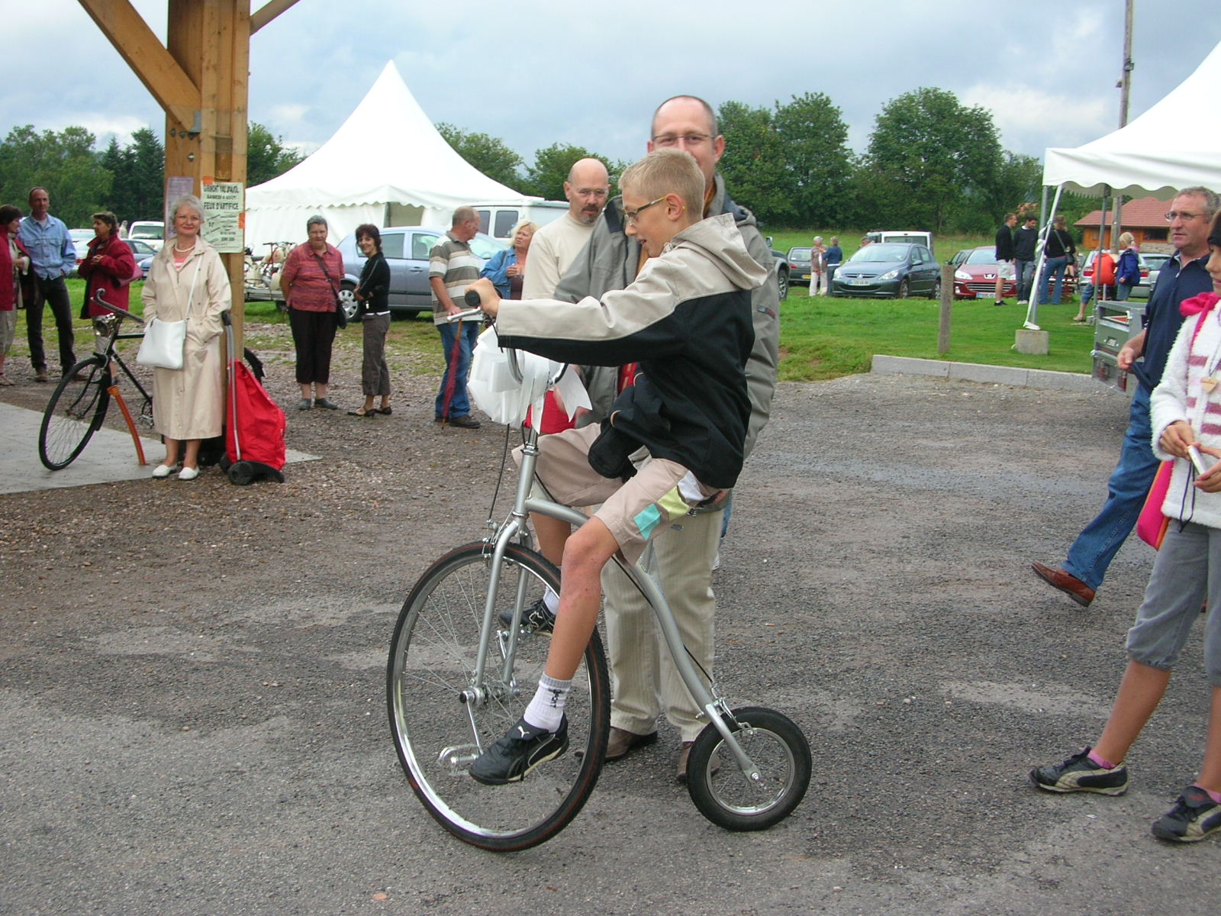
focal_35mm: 40
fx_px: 1411
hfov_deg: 46.8
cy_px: 458
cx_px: 610
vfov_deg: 36.0
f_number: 3
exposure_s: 1/81
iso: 50
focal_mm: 6.6
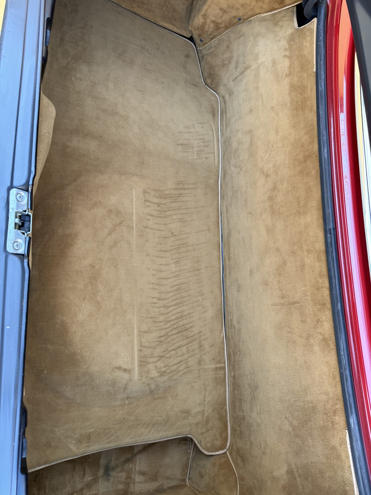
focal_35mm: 24
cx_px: 186
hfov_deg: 56.8
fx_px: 343
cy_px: 248
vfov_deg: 71.6
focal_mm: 6.76
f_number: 1.78
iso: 100
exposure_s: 1/121
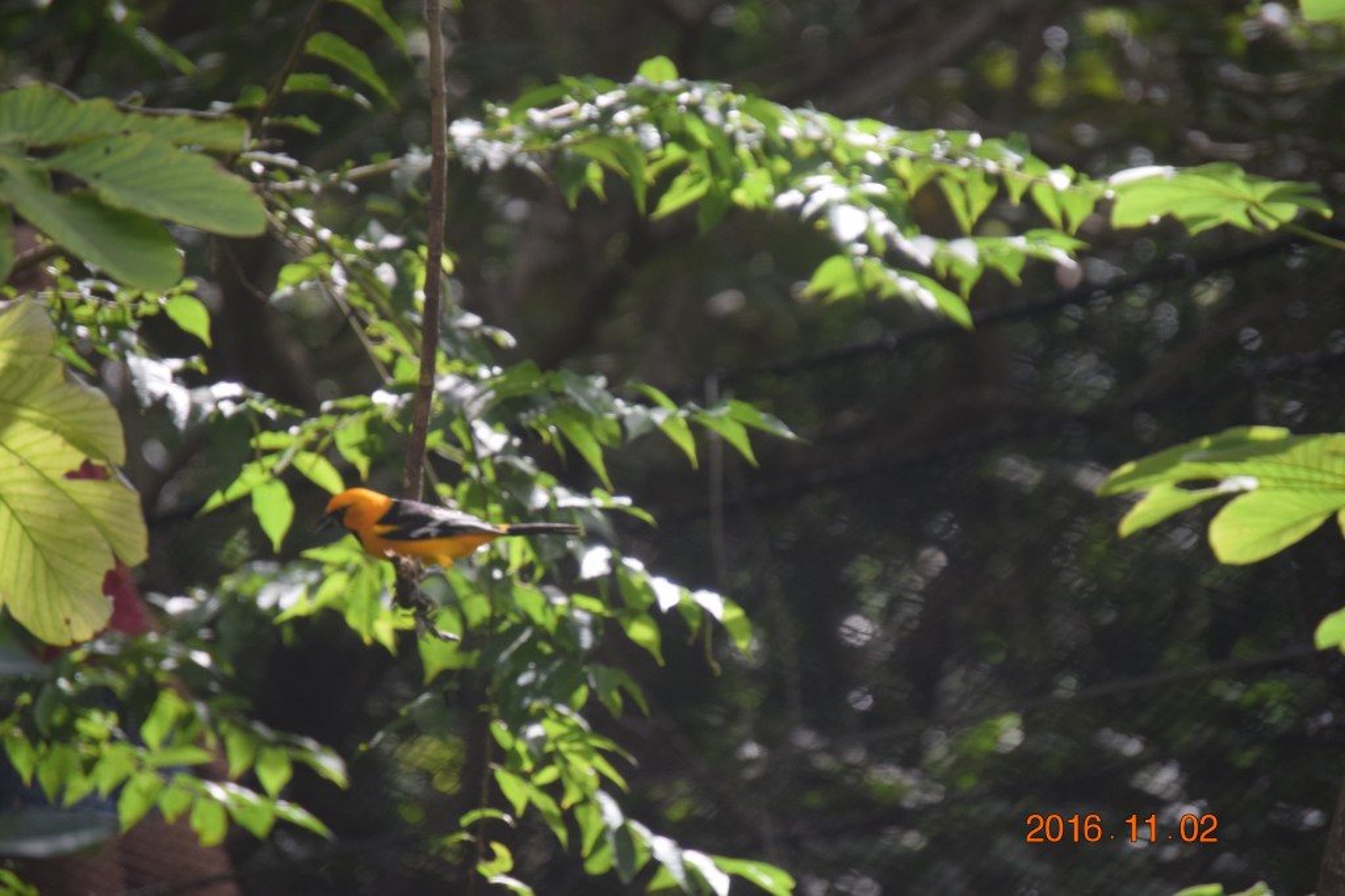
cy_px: 448
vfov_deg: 4.6
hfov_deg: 6.9
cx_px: 672
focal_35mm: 300
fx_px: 11204
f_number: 5.6
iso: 800
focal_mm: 200
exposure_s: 1/1000
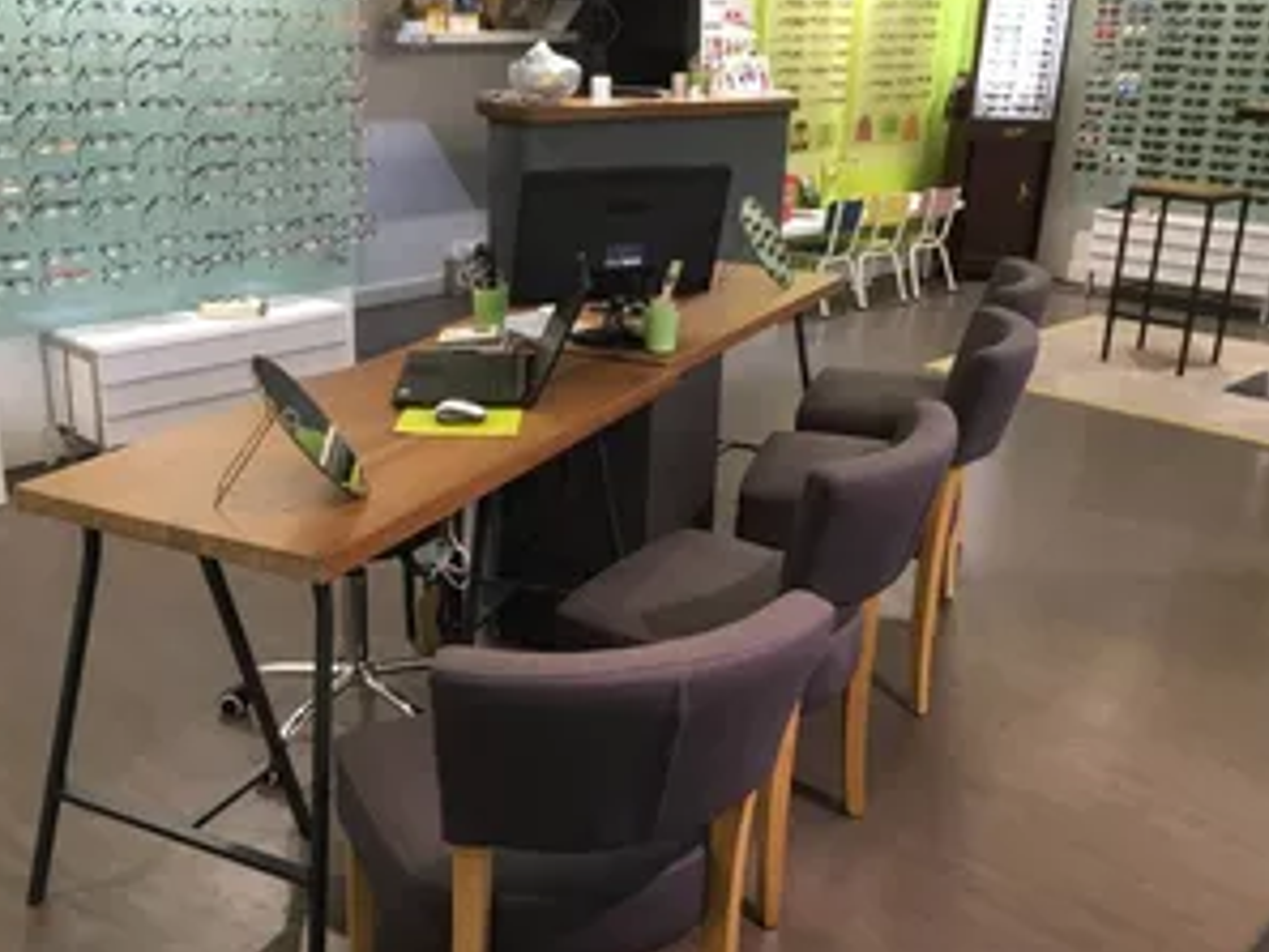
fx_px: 1320
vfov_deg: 39.7
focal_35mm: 36
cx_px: 540
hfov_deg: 51.2
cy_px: 459
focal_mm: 4.15
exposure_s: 1/33
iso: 80
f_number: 2.2
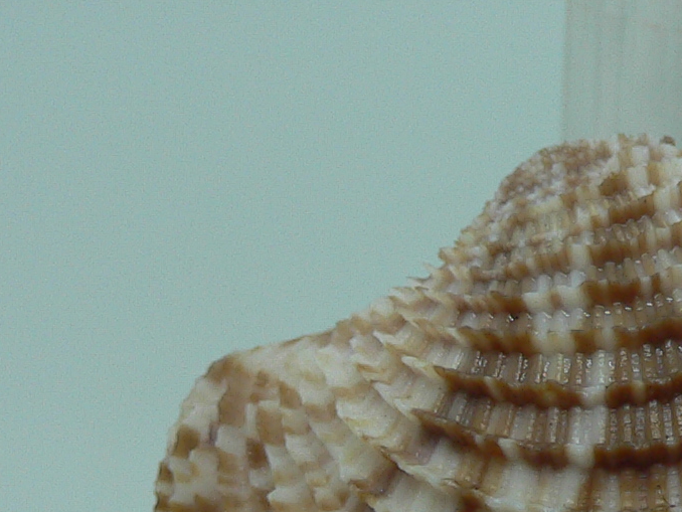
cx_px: 673
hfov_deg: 18.4
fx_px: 2050
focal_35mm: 104
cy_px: 622
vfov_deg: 13.8
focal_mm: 4.6
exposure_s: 1/60
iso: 80
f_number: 2.8
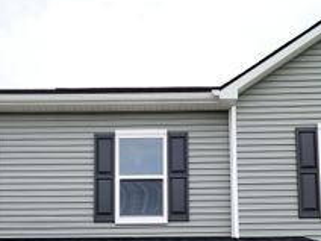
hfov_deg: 29.3
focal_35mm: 66
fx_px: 612
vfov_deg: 21.0
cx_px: 135
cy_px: 274
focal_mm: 5.9
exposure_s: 1/303
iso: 25
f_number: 2
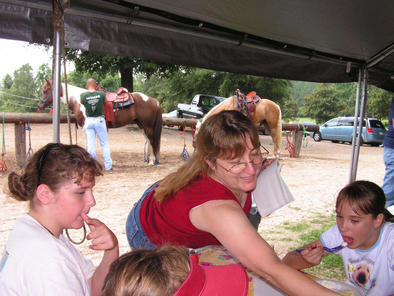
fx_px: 433
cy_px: 148
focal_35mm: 38
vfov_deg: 37.7
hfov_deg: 49.0
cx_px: 197
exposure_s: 1/60
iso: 50
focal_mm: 6.3
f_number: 5.6
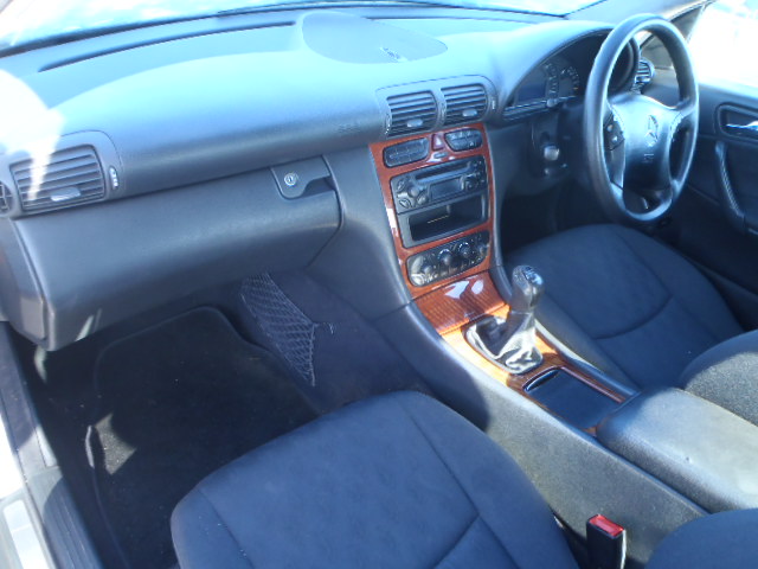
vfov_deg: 49.7
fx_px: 613
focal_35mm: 28
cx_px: 379
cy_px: 284
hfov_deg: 63.4
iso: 200
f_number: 3.5
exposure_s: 1/30
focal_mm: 5
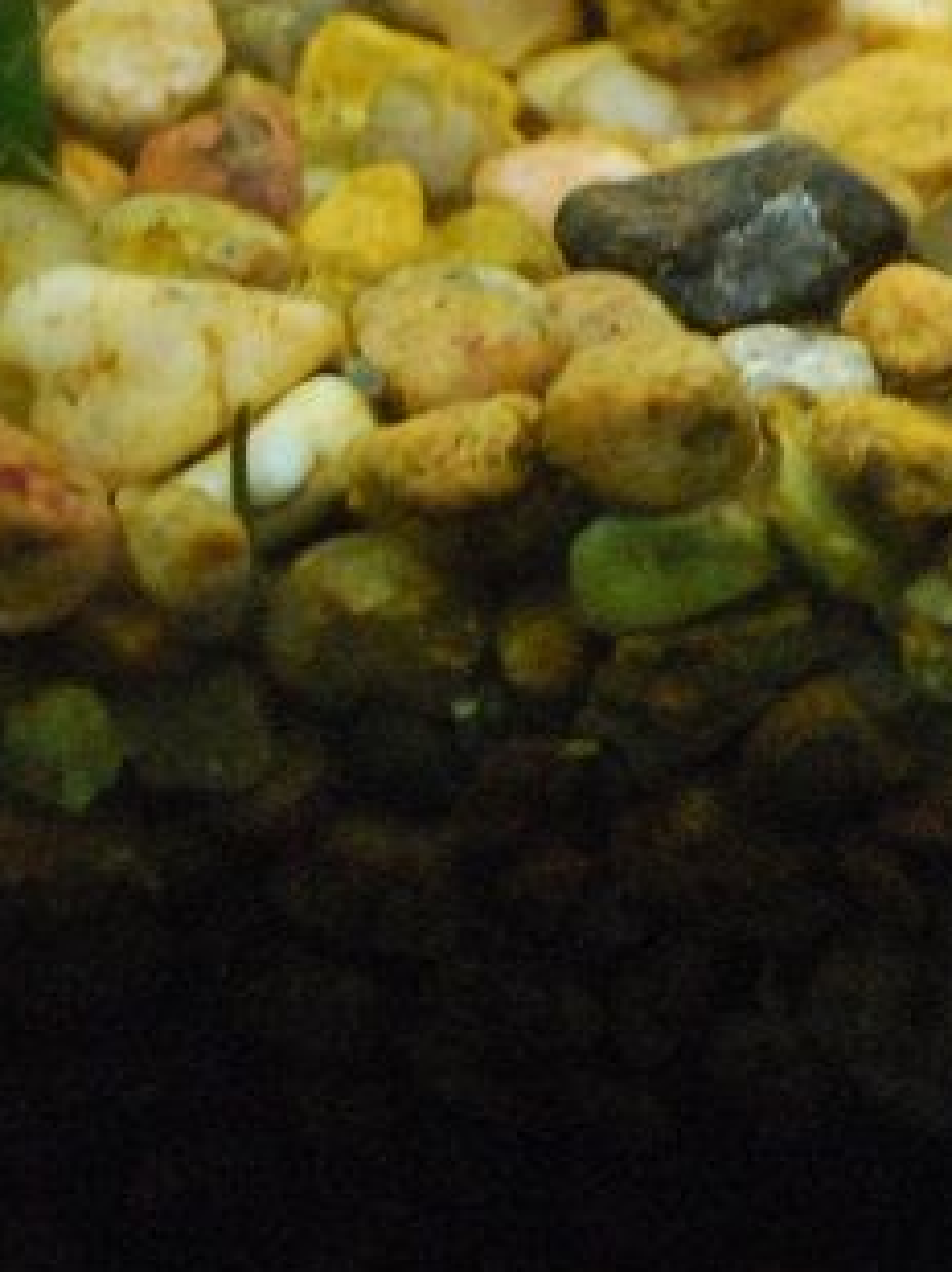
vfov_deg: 10.1
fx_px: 7160
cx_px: 2015
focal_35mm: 195
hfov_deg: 7.3
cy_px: 197
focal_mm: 36
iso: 1400
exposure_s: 1/30
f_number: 5.3
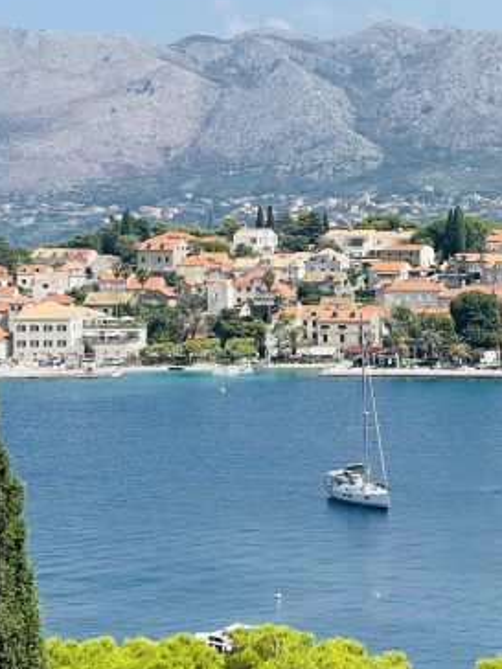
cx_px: 452
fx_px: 2243
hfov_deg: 12.7
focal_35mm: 116
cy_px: 218
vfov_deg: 16.9
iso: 25
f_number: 2
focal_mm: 6
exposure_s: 1/1653
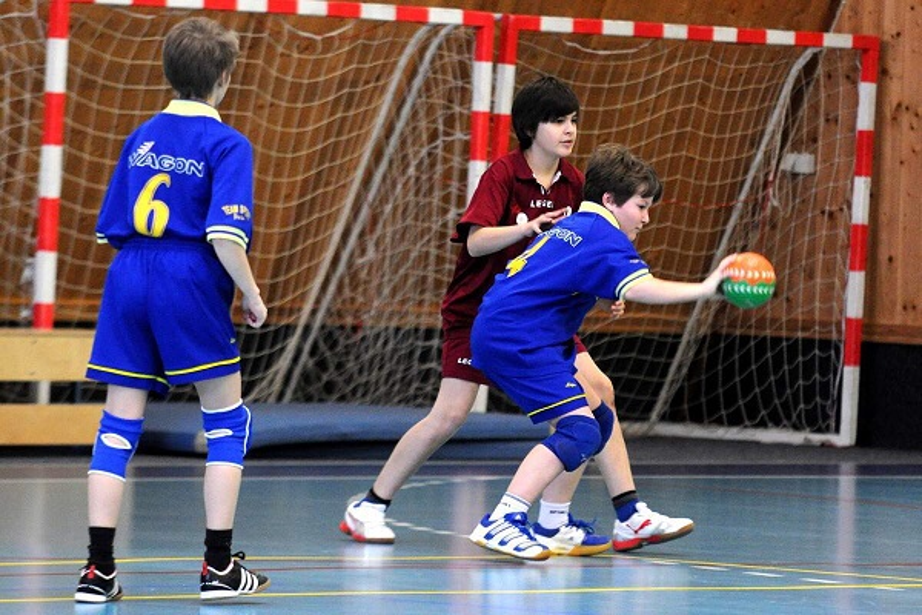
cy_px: 308
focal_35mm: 278
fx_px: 7107
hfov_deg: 7.4
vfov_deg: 5.0
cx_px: 461
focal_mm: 185
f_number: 3.5
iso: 1600
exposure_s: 1/250
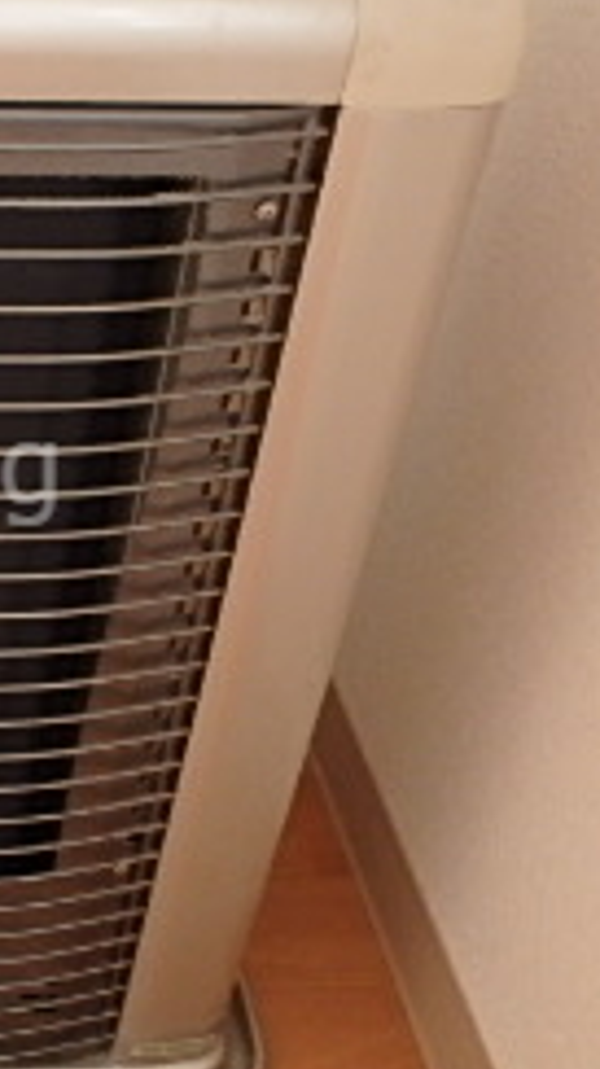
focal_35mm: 60
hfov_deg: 18.4
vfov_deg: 34.9
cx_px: -219
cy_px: 473
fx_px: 1699
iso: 200
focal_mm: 3.7
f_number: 3.5
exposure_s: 1/30
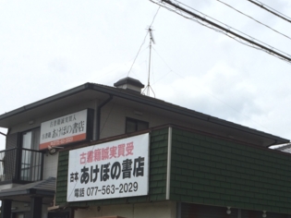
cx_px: 214
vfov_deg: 24.1
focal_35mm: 59
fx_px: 496
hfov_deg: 32.2
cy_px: 200
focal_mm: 4.15
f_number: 2.2
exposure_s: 1/820
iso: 32
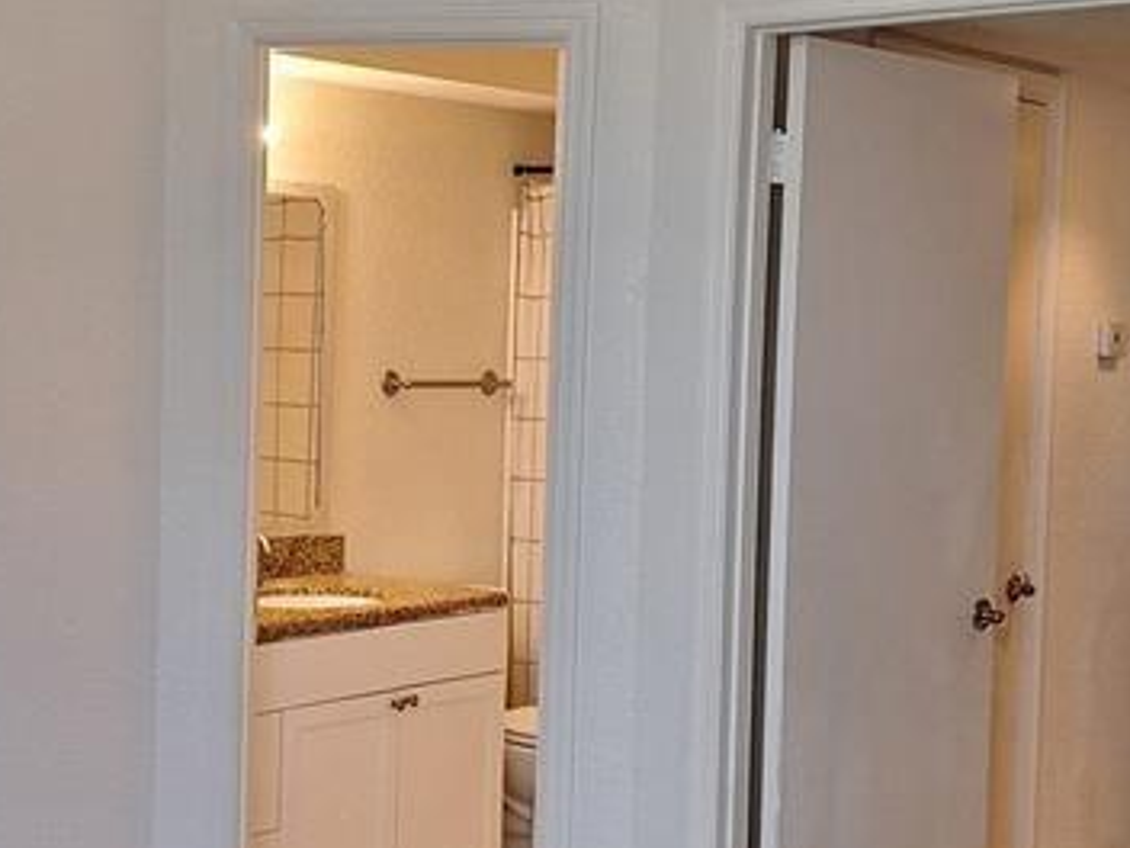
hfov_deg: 28.5
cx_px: 263
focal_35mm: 67
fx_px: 2187
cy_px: 434
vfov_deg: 21.9
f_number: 1.8
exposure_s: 1/60
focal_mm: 5.54
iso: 40
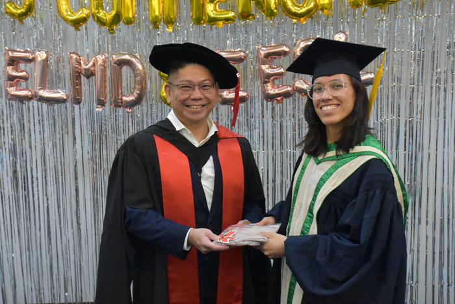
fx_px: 758
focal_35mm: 60
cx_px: 228
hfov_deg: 33.4
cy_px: 152
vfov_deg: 22.6
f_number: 7.1
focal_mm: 40
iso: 10000
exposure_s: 1/200
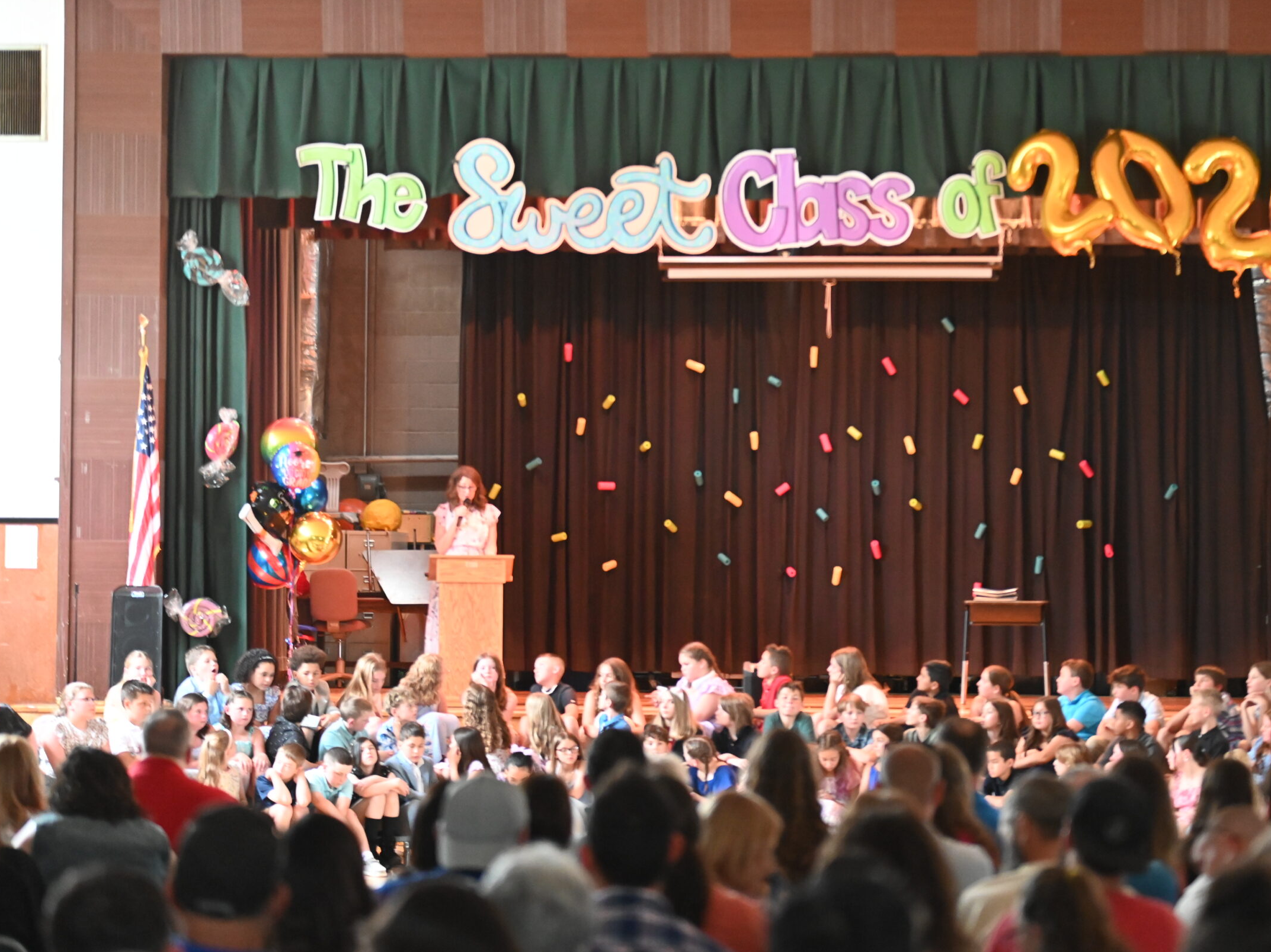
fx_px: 4001
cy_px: 502
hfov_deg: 18.0
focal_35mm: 109
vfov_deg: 13.6
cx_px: 750
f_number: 2.8
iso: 9000
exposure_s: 1/125
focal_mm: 95
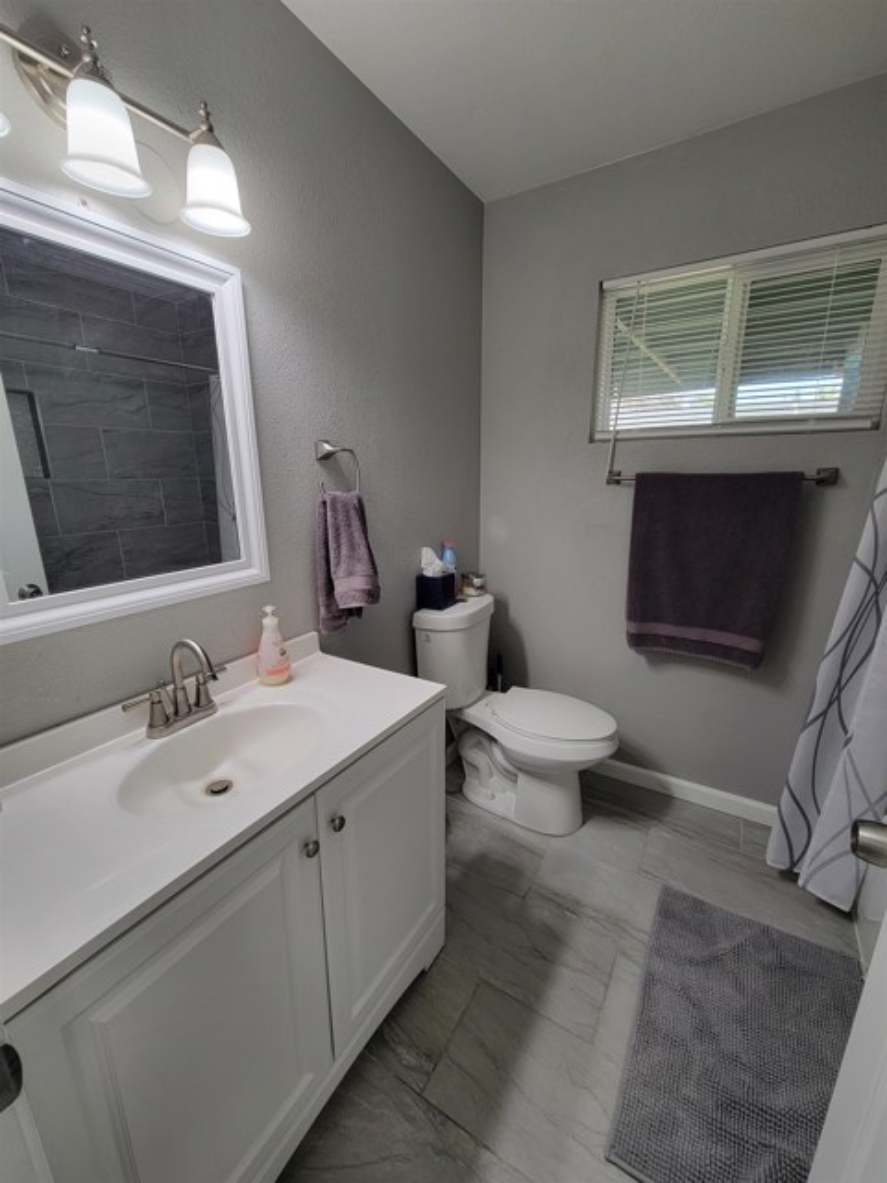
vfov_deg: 106.2
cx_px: 444
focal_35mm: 13
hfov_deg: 89.9
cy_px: 592
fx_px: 444
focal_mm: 2.2
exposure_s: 1/60
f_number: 2.2
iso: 100
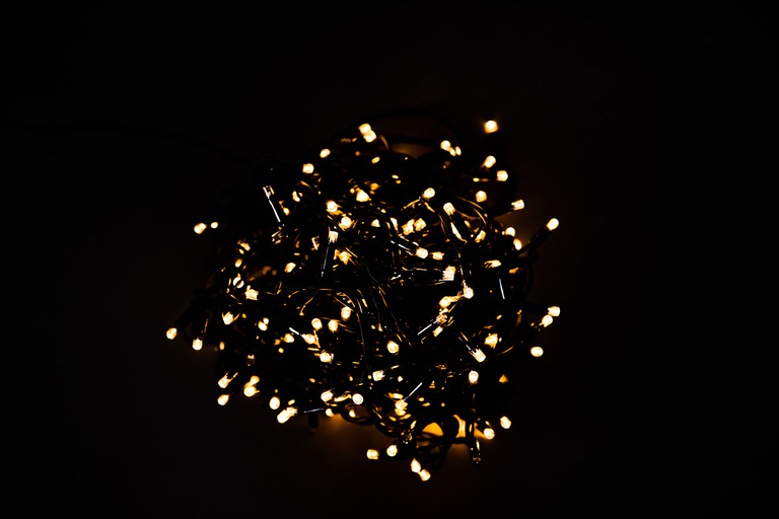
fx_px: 1082
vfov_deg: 27.0
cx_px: 390
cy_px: 260
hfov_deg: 39.6
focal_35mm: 50
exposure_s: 1/45
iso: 50
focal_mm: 50
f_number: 1.8
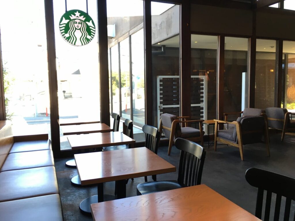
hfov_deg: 61.7
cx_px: 148
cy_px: 110
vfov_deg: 48.2
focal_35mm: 29
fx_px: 247
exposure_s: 1/40
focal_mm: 4.15
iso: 25
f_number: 2.2
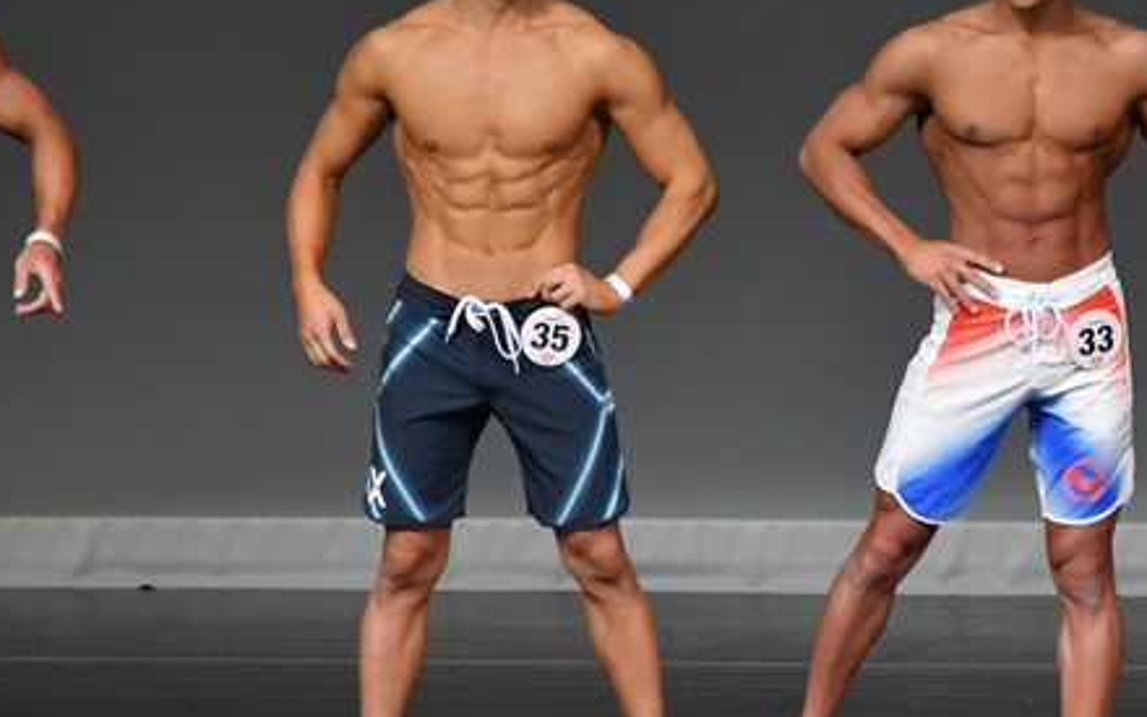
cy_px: 329
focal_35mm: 565
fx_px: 17662
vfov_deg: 2.3
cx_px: 979
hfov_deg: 3.7
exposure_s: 1/400
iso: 4000
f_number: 5.6
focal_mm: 210
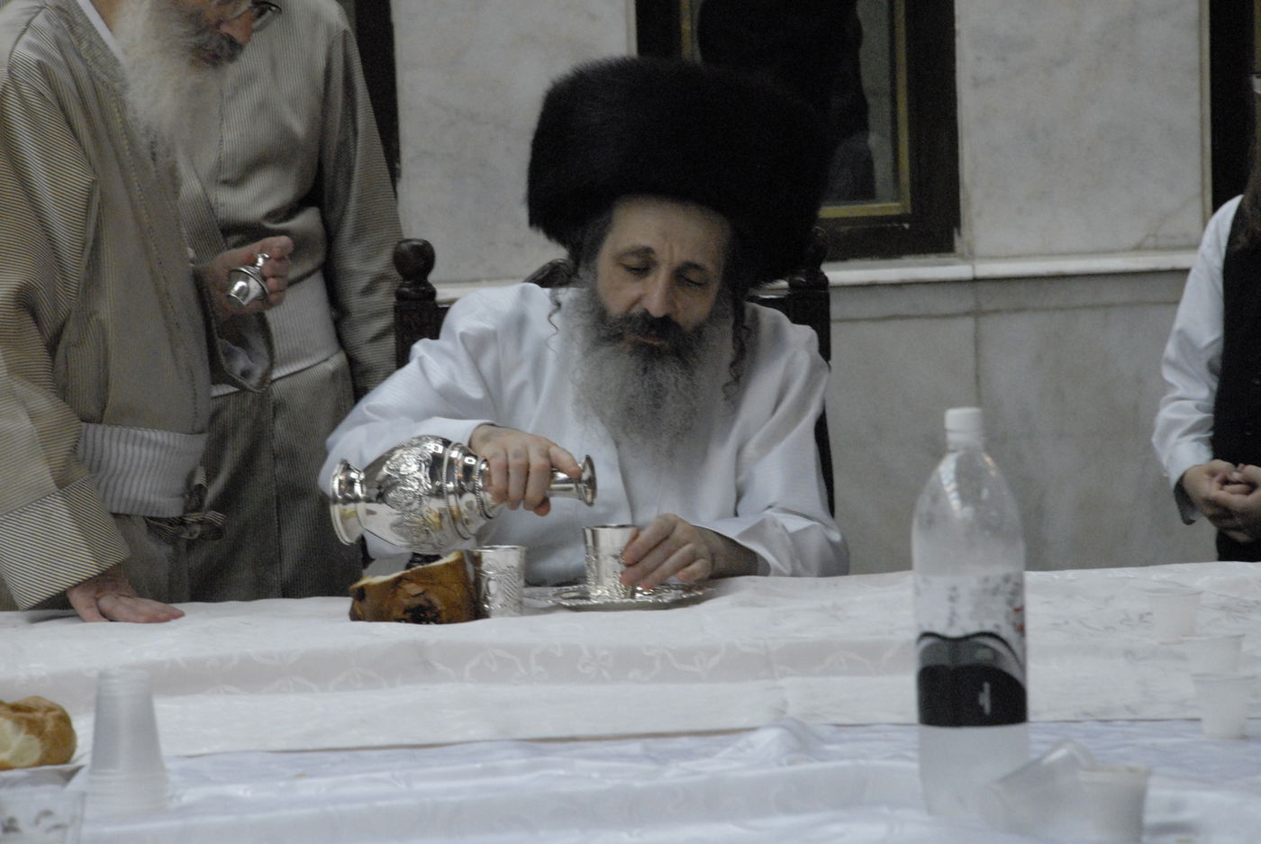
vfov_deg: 6.8
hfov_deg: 10.1
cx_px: 630
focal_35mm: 202
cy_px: 422
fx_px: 7101
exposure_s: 1/80
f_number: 9
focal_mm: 135
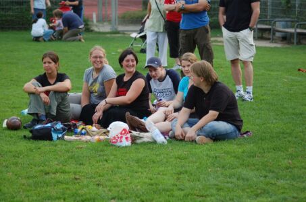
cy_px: 101
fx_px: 1094
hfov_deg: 15.9
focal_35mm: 129
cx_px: 153
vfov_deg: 10.6
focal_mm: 86
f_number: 4
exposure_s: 1/640
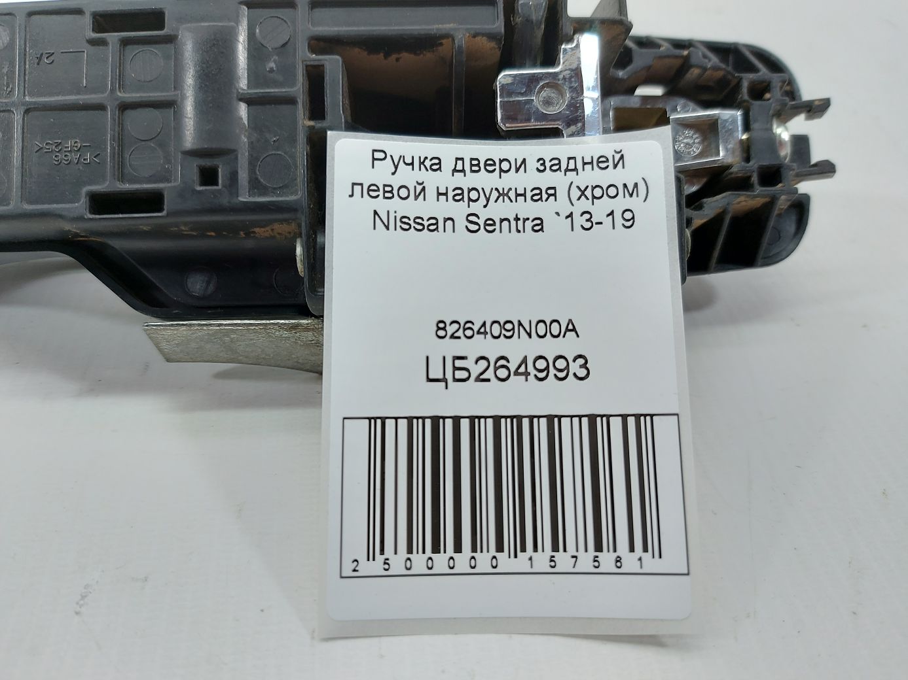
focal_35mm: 24
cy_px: 340
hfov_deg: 71.6
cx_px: 454
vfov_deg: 56.8
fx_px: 629
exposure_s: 1/50
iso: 64
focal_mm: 5.23
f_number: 1.8
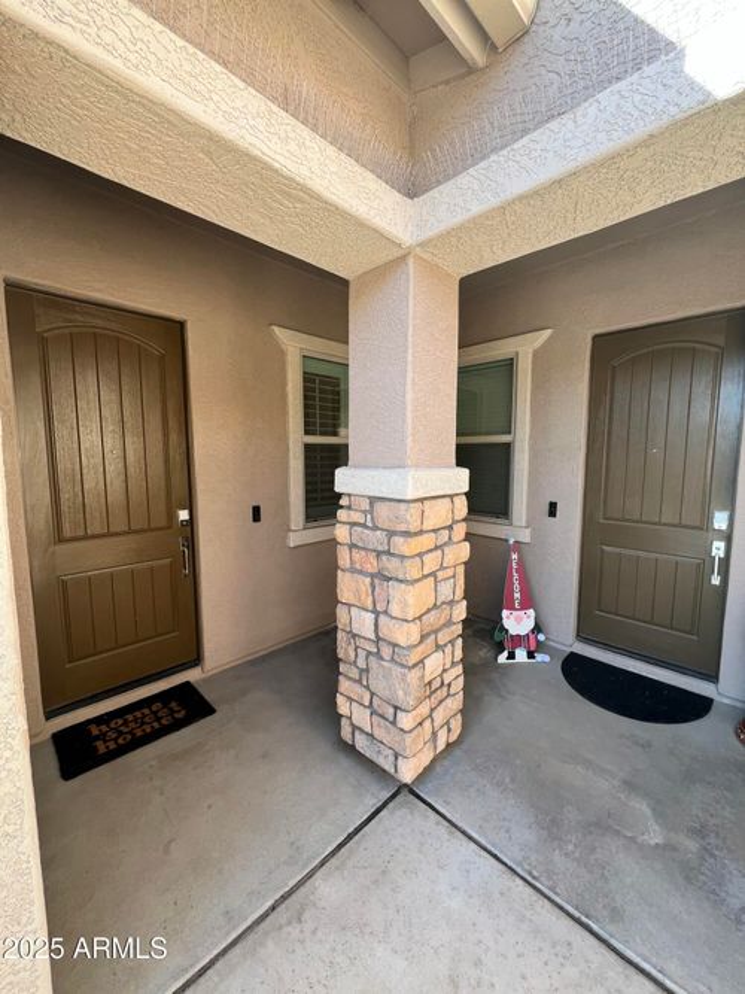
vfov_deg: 106.2
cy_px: 497
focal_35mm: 13
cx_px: 372
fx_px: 373
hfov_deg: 89.9
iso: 32
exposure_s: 1/99
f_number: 1.8
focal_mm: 1.57
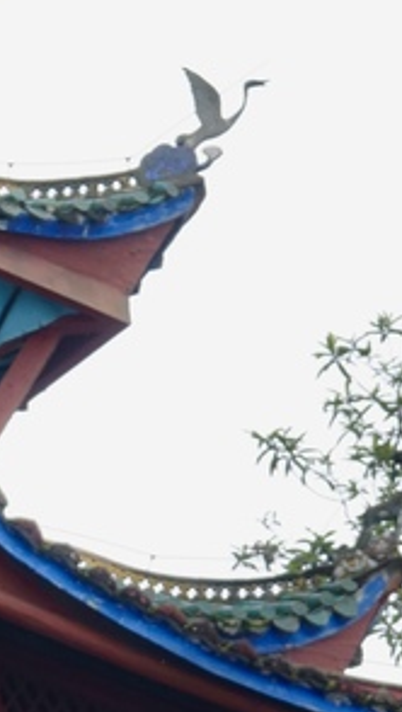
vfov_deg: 4.5
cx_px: -247
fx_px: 8957
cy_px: 736
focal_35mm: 474
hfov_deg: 2.6
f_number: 5.6
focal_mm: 40.73
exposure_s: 1/100
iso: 100
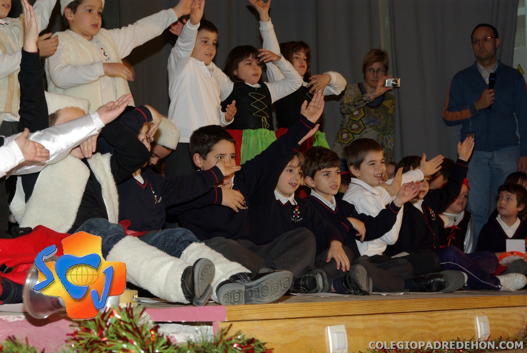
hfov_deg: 27.0
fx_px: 1099
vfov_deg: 18.2
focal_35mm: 75
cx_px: 264
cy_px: 176
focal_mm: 50
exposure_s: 1/60
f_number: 5.6
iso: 400
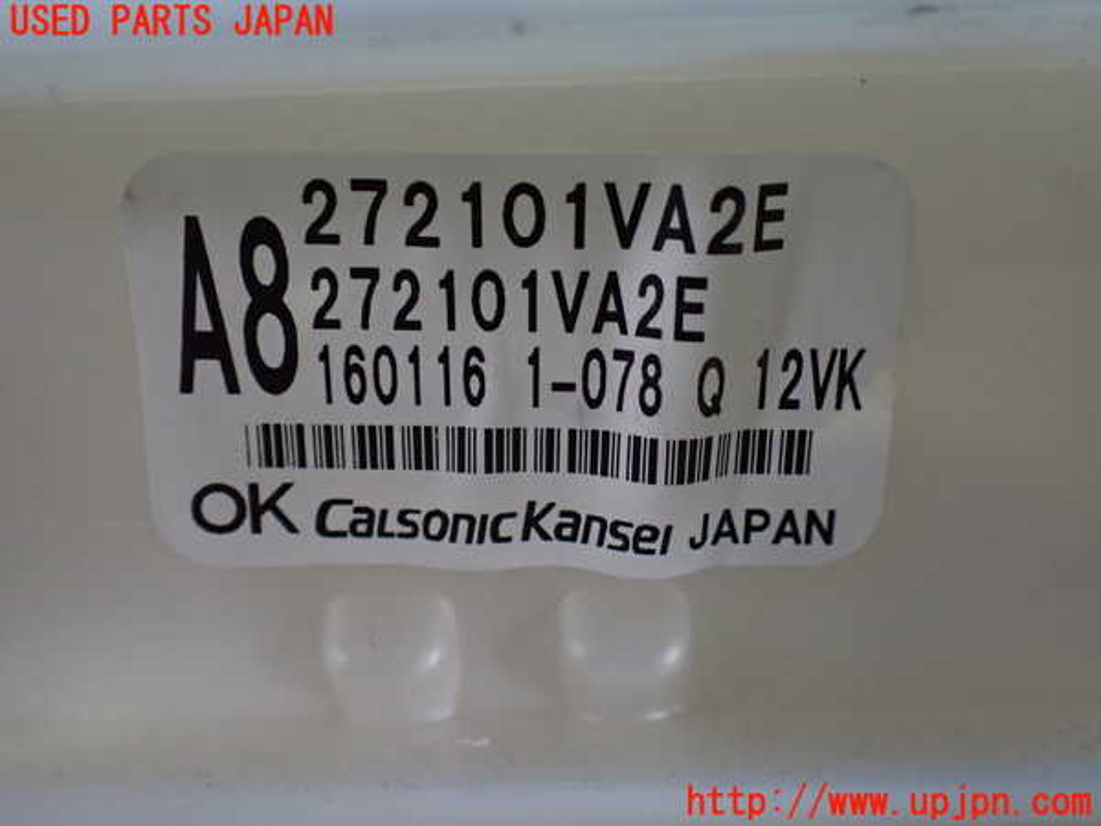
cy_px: 413
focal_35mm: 30
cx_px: 550
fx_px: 954
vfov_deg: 46.8
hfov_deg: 60.0
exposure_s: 1/30
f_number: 2.3
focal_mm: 5.4
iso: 800
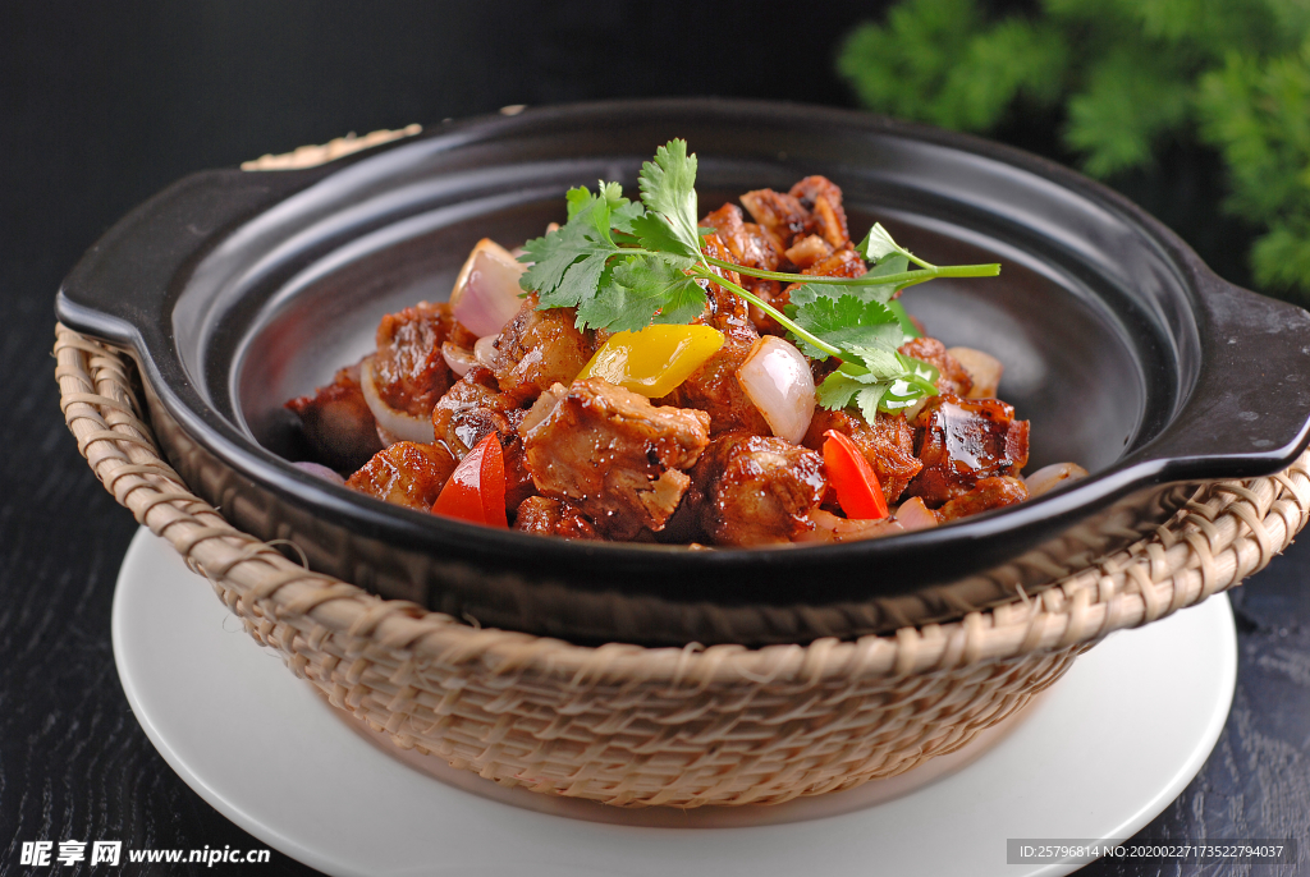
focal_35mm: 75
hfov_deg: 27.0
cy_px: 438
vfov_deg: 18.2
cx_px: 655
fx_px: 2733
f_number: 4
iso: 100
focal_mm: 50
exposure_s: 1/125
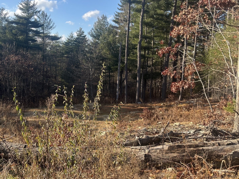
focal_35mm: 37
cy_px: 79
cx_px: 87
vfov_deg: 38.6
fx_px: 255
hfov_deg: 49.6
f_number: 1.6
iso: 50
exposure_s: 1/1139
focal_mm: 5.96
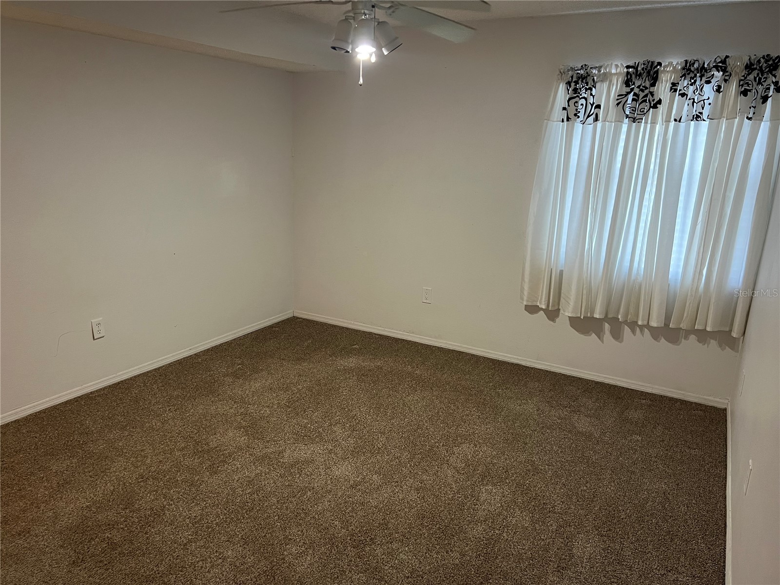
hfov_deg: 67.3
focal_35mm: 26
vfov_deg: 53.1
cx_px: 390
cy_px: 292
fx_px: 586
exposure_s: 1/60
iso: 200
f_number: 1.5
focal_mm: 5.7
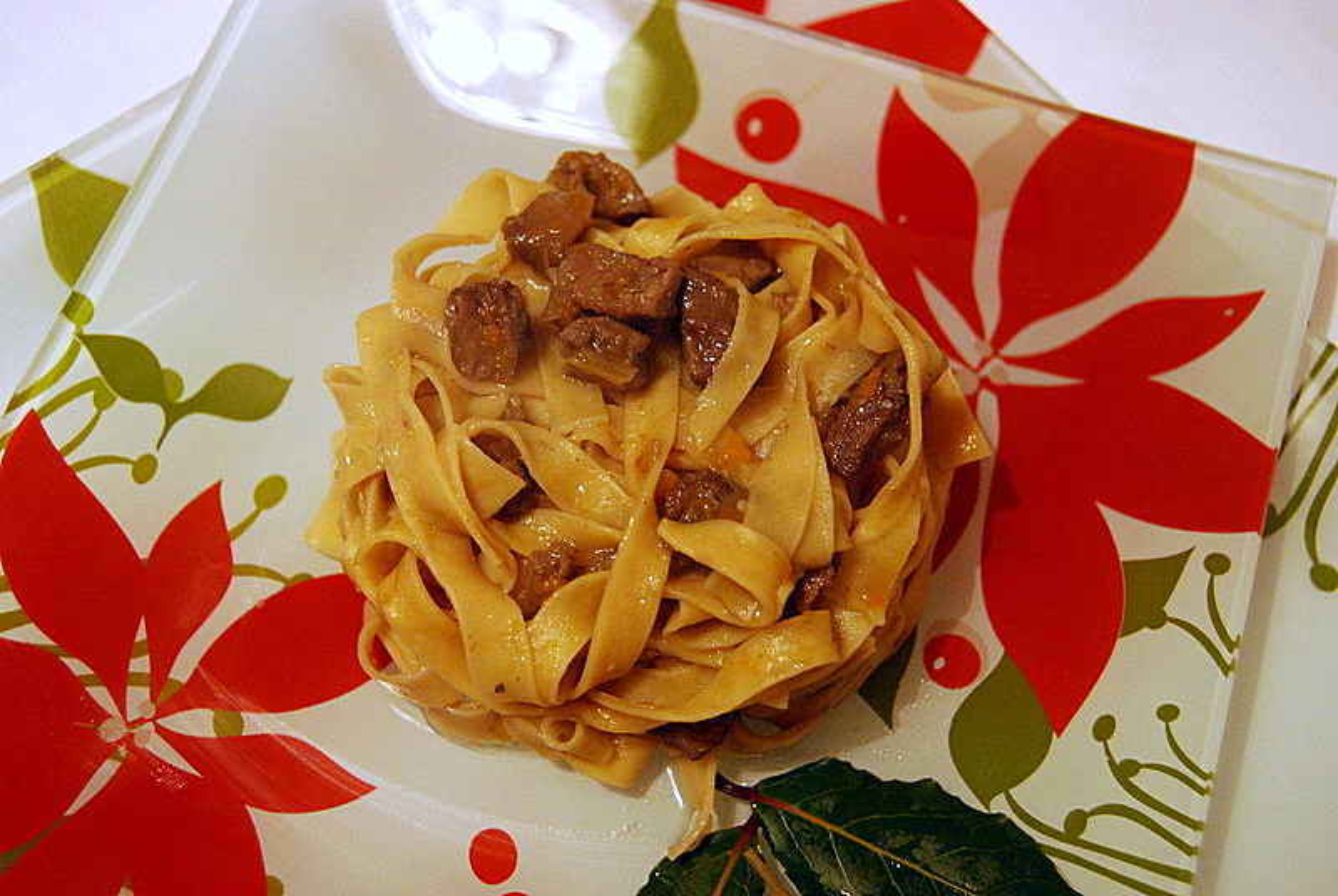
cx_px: 669
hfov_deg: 42.3
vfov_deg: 29.0
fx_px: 1731
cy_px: 448
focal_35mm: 46
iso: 1600
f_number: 4.5
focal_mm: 31
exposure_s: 1/15
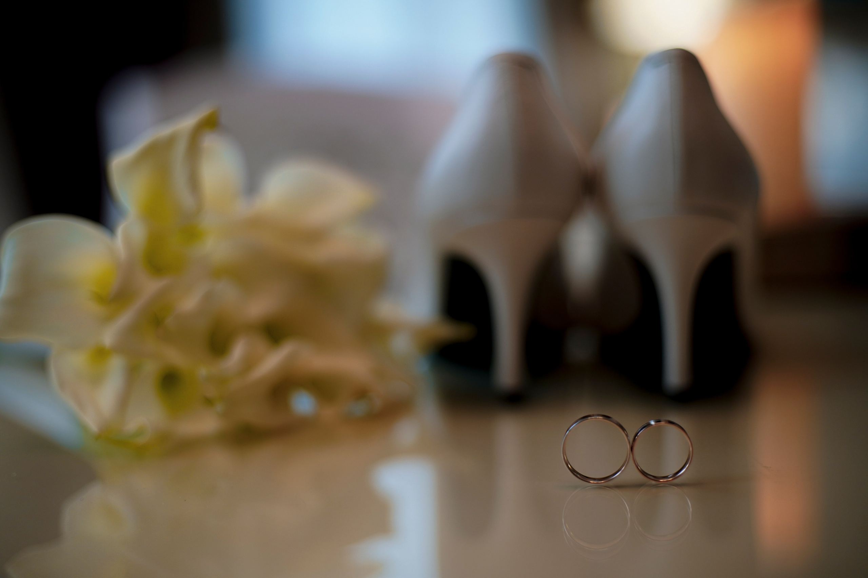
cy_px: 289
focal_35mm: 50
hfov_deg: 39.6
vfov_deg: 27.0
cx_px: 434
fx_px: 1206
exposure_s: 1/125
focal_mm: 50
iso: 320
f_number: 1.8
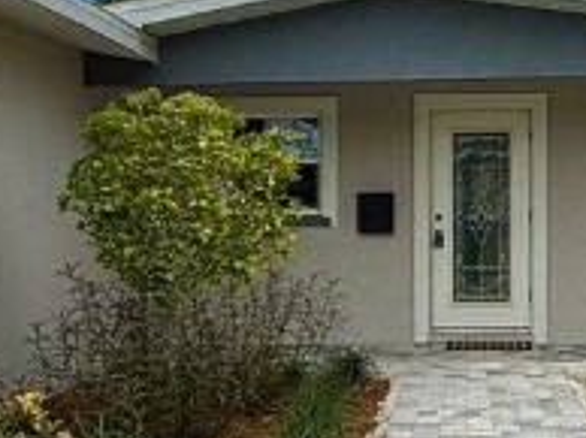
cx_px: 365
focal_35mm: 74
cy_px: 278
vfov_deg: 19.8
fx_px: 1251
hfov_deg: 26.3
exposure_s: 1/1698
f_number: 2.2
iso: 50
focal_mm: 2.22
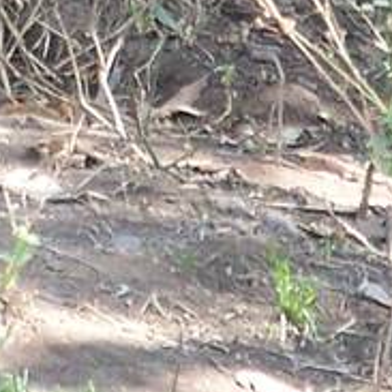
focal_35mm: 2103
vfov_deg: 0.8
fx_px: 26943
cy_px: -585
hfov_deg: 0.8
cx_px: -283
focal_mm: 44.5
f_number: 4
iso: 80
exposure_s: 1/60
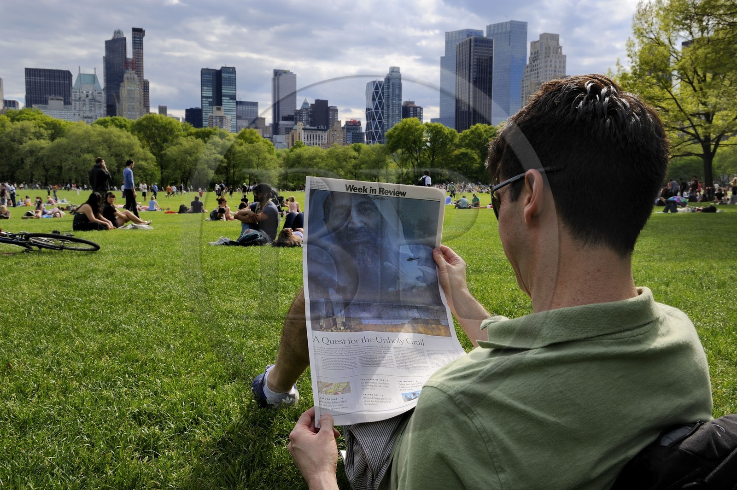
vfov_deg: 44.9
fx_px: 593
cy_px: 245
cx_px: 368
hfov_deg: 63.7
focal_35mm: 29
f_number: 13
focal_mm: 29
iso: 200
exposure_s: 1/200
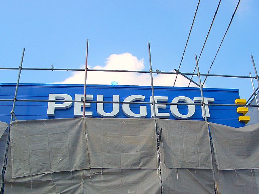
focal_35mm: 35
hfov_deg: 52.6
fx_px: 262
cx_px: 130
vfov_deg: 40.7
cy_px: 97
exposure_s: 1/400
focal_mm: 5.8
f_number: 4.3
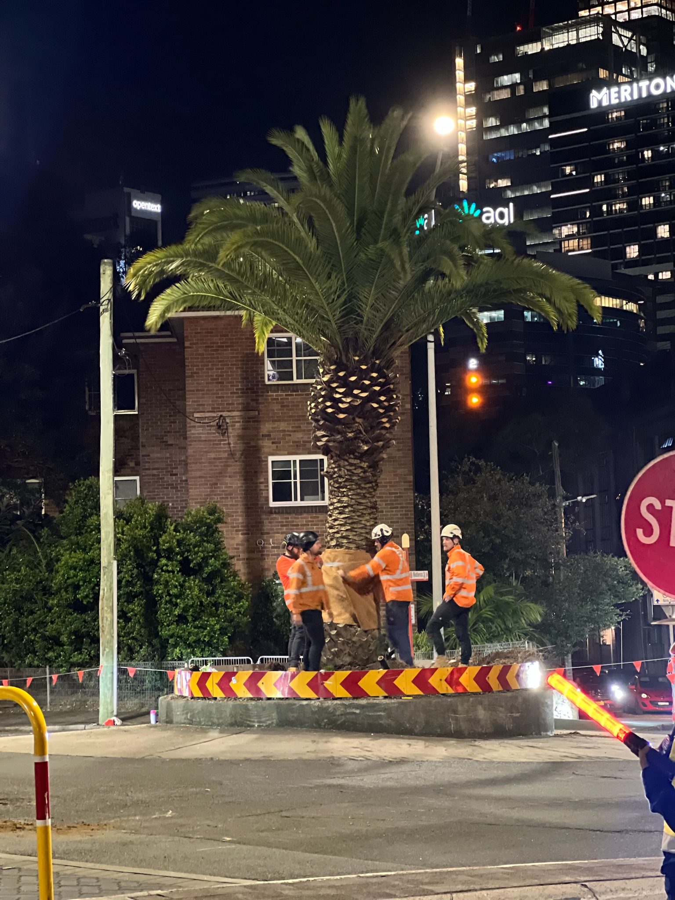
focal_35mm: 77
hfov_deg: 19.1
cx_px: 338
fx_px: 2002
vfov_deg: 25.3
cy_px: 450
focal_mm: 9
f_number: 2.8
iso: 1000
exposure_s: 1/15
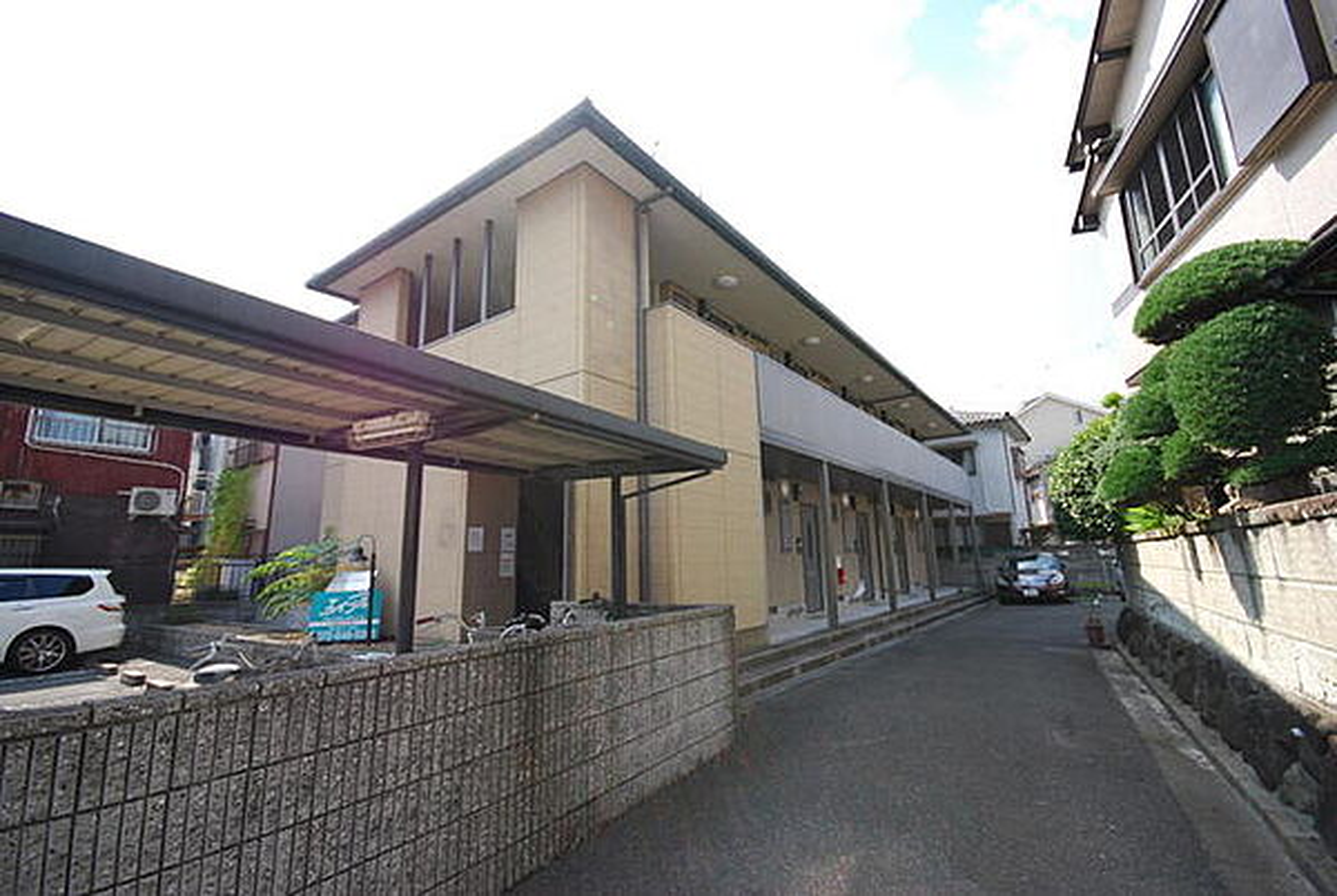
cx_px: 668
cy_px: 448
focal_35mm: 21
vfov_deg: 59.7
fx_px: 781
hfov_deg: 81.1
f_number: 9
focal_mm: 14
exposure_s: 1/200
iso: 200
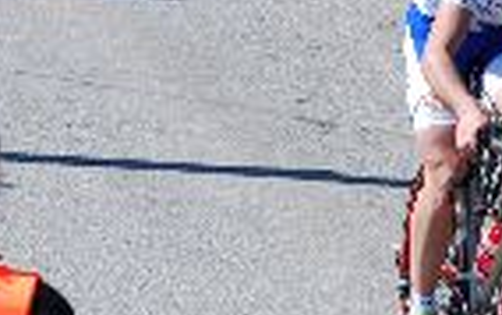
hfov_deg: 6.3
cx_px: 559
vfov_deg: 4.0
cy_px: 5
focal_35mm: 330
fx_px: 4518
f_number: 10
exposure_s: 1/125
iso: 100
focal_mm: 68
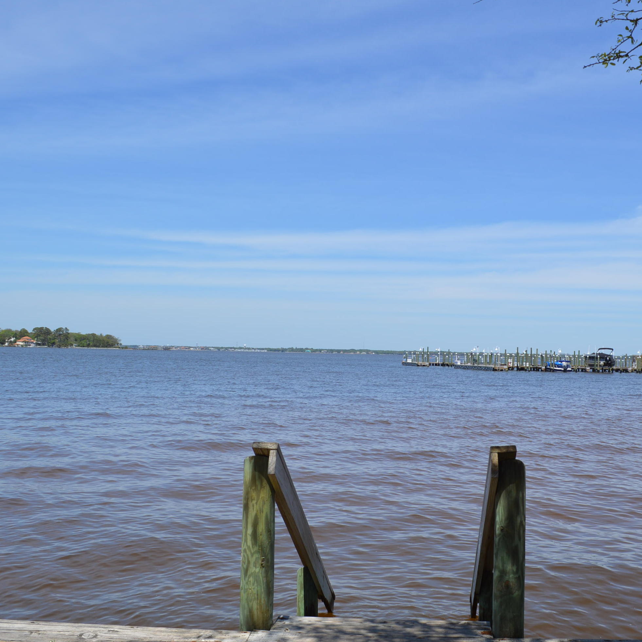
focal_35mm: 35
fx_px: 734
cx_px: 433
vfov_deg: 47.2
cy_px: 325
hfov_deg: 46.4
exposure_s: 1/320
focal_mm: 18
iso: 100
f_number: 9
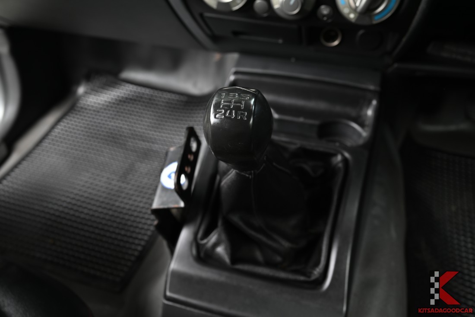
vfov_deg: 42.9
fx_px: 402
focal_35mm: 30
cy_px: 158
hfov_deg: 61.1
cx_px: 238
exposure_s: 1/30
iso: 200
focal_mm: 30.5
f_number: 6.3
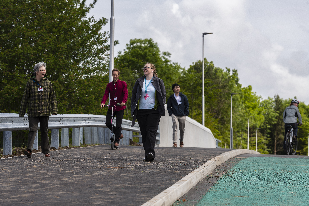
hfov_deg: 12.1
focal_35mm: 170
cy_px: 103
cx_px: 154
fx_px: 1459
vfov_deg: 8.1
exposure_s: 1/125
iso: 100
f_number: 8
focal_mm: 170
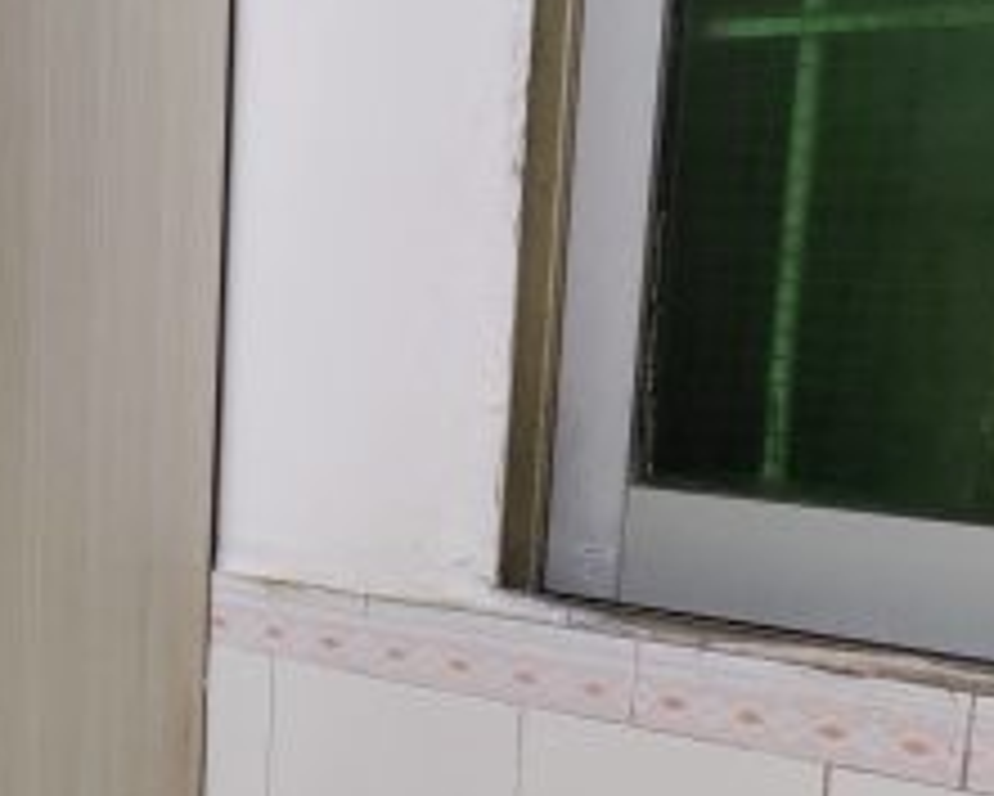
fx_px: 4268
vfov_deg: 10.6
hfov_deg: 12.6
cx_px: -495
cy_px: 733
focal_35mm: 145
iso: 350
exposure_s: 1/50
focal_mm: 5.59
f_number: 1.88
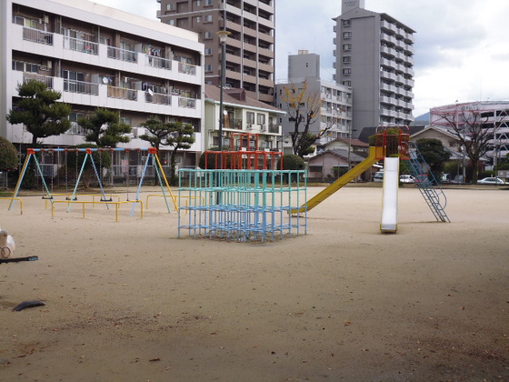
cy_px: 191
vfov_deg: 28.0
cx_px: 254
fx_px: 765
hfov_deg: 36.8
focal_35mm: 52
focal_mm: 9.2
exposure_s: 1/160
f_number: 4.1
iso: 100
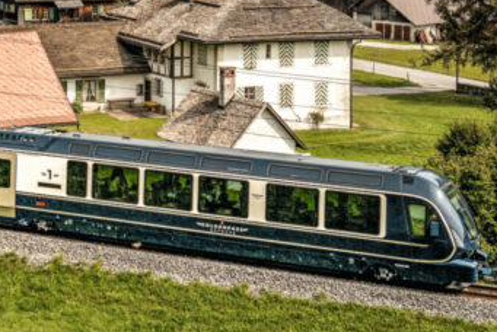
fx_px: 1451
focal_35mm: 105
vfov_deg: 12.6
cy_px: -101
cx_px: -54
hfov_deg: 18.7
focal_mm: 35
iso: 320
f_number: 6.3
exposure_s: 1/1000
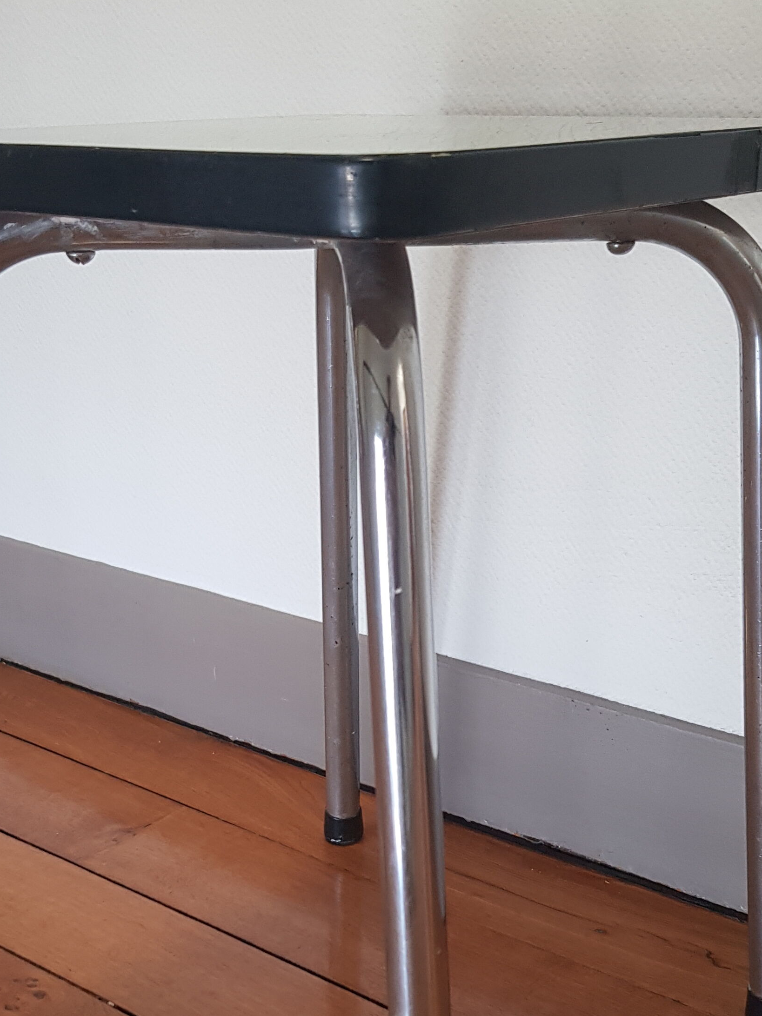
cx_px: 325
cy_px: 749
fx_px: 1409
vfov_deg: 38.7
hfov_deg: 30.2
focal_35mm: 48
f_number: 1.7
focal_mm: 4.2
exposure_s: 1/50
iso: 125
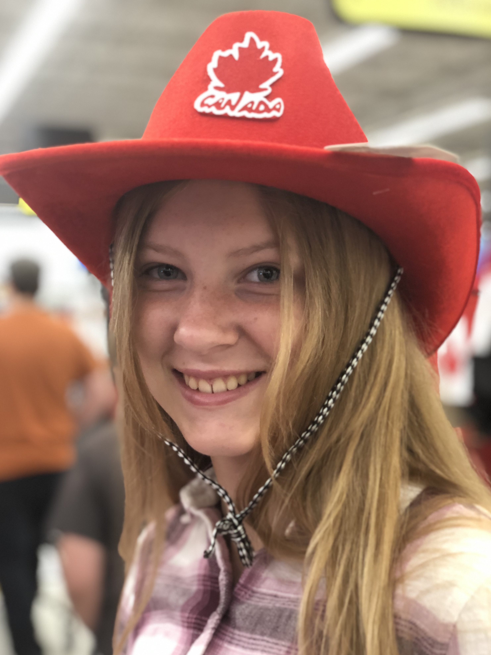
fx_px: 1002
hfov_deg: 27.5
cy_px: 332
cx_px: 242
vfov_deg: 36.2
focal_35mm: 53
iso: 100
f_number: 2.4
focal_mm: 6
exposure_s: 1/30
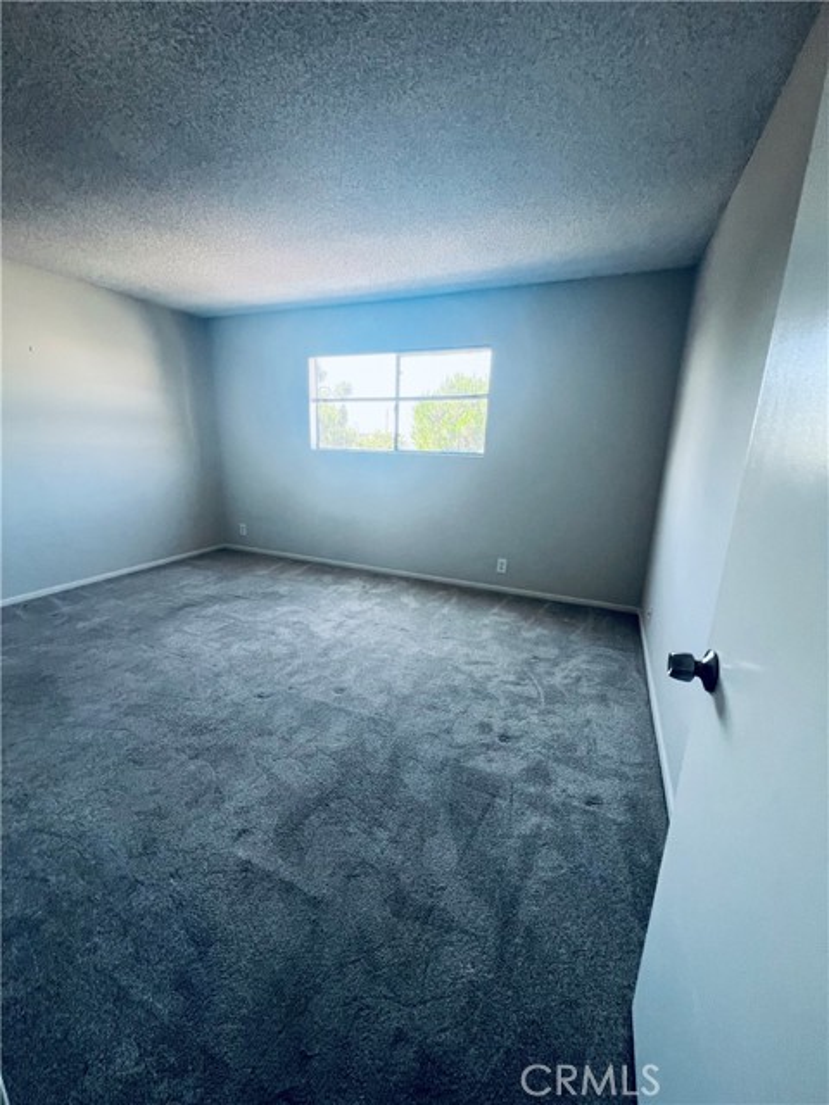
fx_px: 415
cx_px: 414
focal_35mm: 13
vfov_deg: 106.2
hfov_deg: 89.9
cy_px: 552
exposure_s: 1/99
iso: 125
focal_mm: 1.57
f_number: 1.8
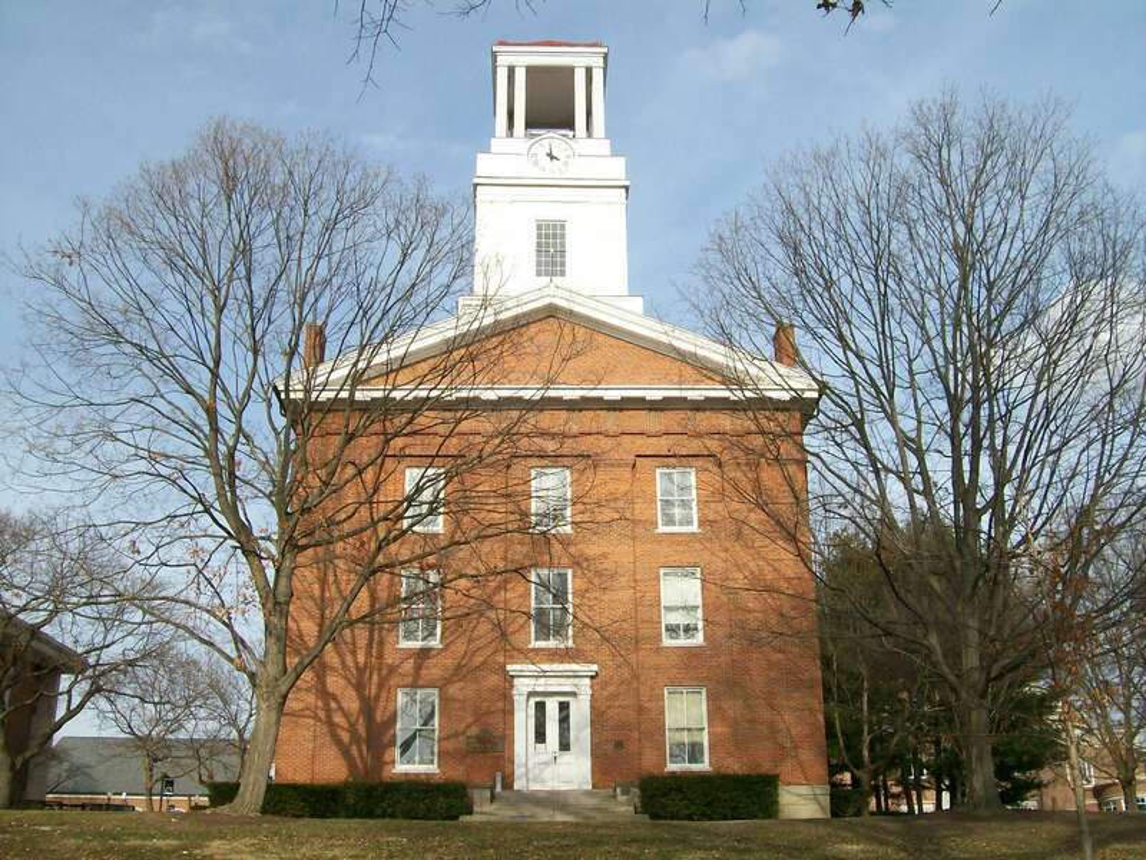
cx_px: 573
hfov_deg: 51.4
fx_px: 1192
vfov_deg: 39.7
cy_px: 430
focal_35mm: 36
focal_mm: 6
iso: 80
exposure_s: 1/541
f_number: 4.8
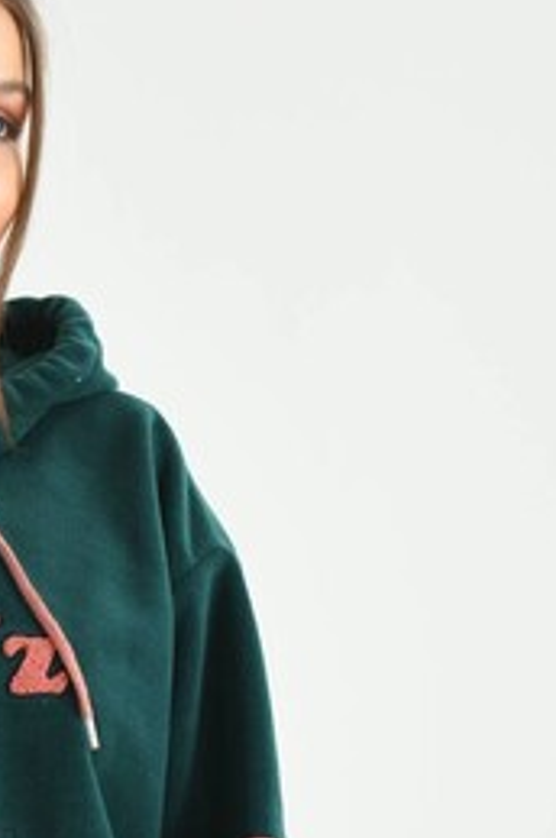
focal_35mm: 203
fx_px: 4715
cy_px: 773
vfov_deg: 10.1
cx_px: -16
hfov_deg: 6.7
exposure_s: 1/125
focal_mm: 70
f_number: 5.6
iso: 160
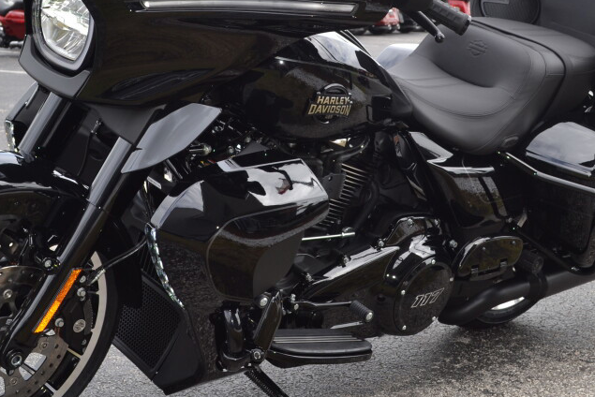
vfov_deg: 20.0
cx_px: 268
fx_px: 1124
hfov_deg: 29.6
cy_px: 123
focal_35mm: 68
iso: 100
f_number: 7.1
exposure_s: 1/200
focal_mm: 24
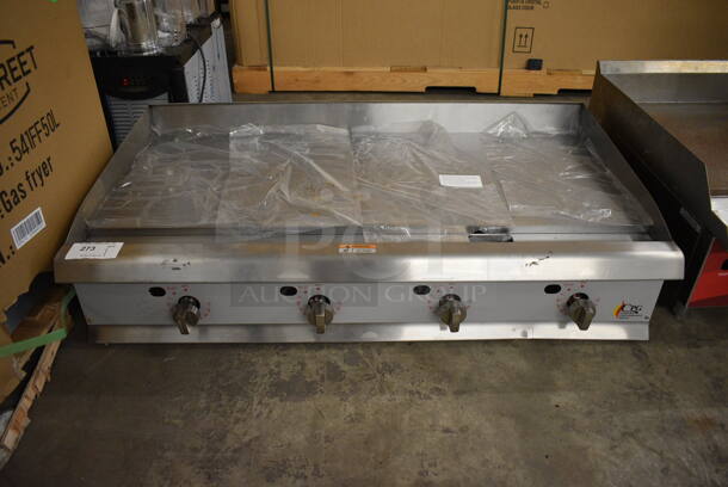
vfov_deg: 48.0
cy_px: 244
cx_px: 364
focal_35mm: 27
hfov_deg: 67.3
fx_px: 547
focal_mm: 18
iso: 1400
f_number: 3.5
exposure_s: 1/125
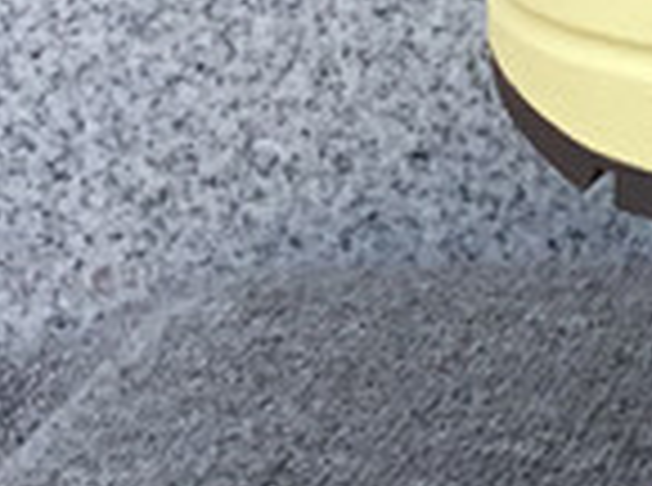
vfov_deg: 7.6
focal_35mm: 193
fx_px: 3626
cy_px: 92
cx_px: 1839
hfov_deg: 8.8
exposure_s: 1/255
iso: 25
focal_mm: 3.3
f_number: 2.4
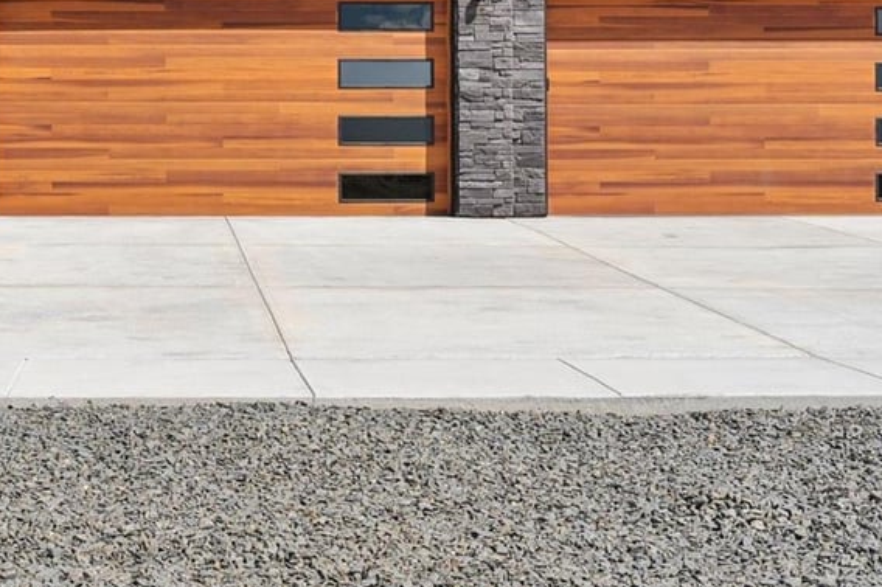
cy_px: 161
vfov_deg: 17.8
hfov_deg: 26.2
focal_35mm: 76
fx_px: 1861
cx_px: 174
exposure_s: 1/1250
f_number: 8
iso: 400
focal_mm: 36
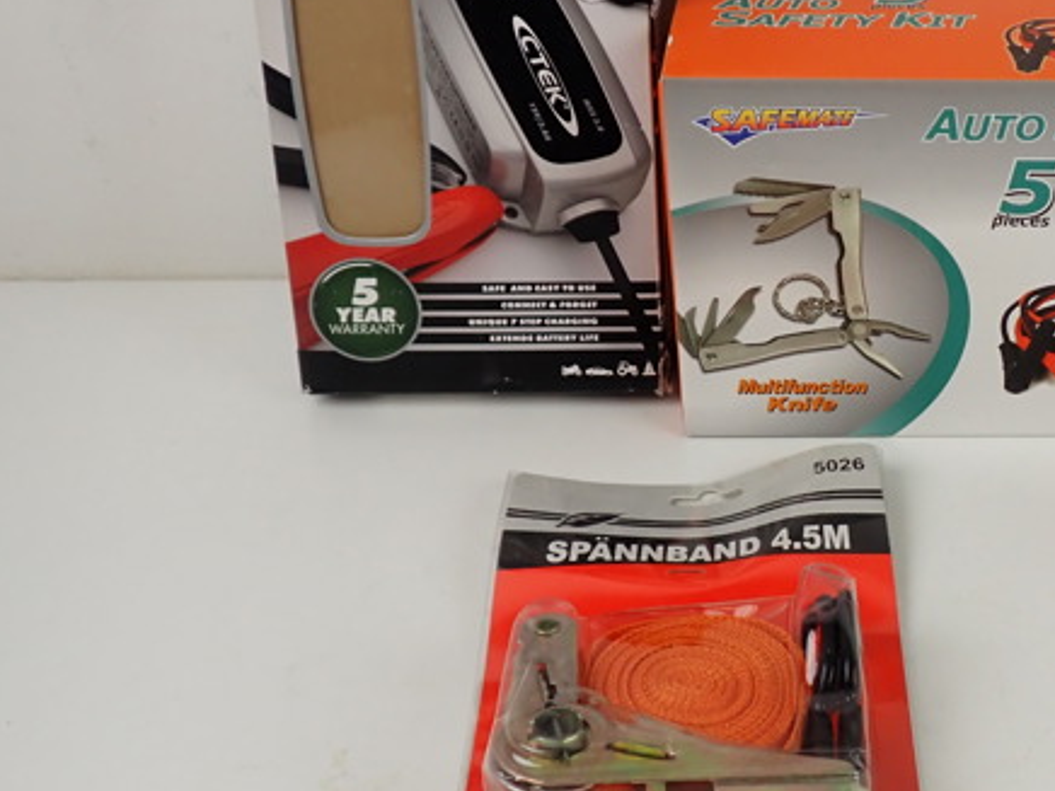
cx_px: 900
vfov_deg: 26.5
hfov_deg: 33.5
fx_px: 1676
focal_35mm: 55
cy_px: 285
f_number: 2.3
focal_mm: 5.4
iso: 125
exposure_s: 1/125
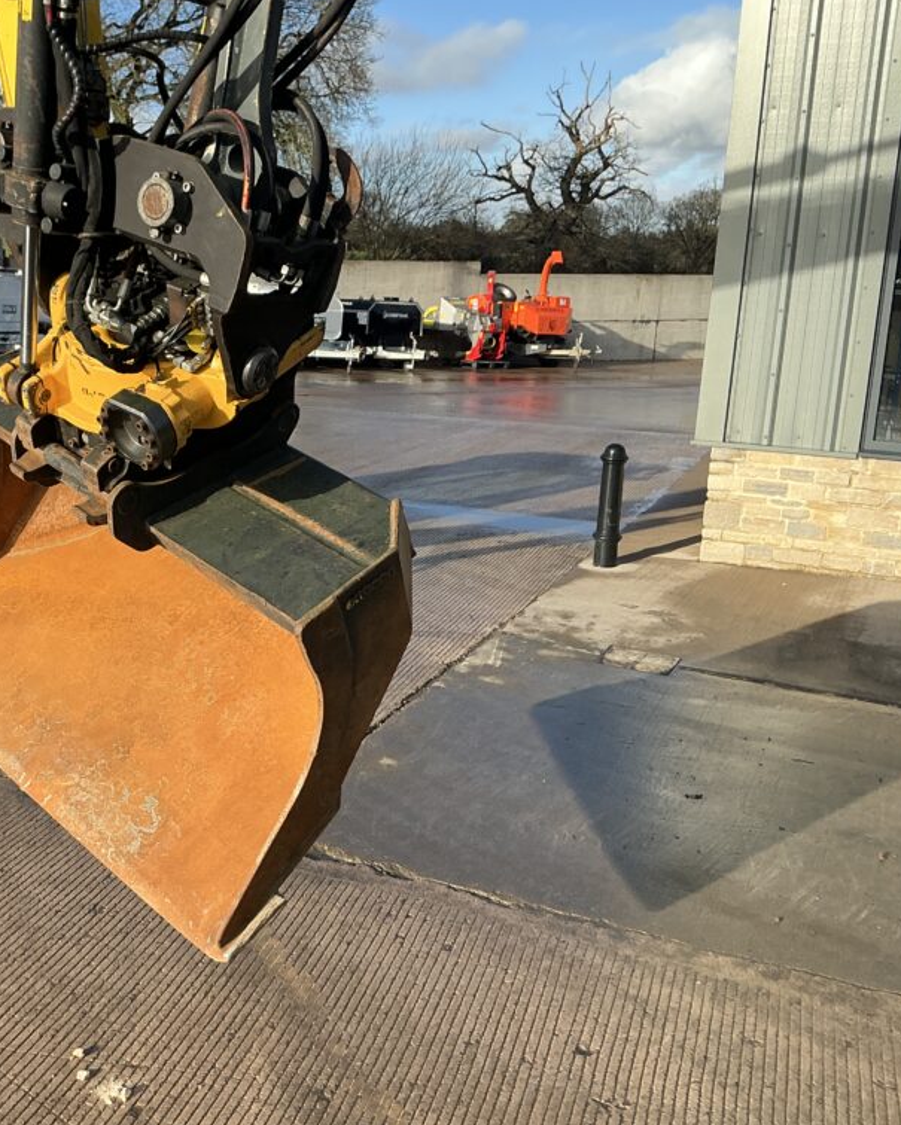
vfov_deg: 49.1
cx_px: 207
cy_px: 558
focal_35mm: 37
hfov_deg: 38.9
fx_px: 1233
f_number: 1.8
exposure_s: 1/1035
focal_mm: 3
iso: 25
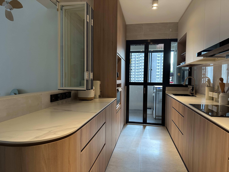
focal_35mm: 24
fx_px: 159
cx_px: 114
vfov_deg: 56.8
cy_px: 86
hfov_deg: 71.6
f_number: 1.78
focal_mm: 6.86
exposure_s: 1/88
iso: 250
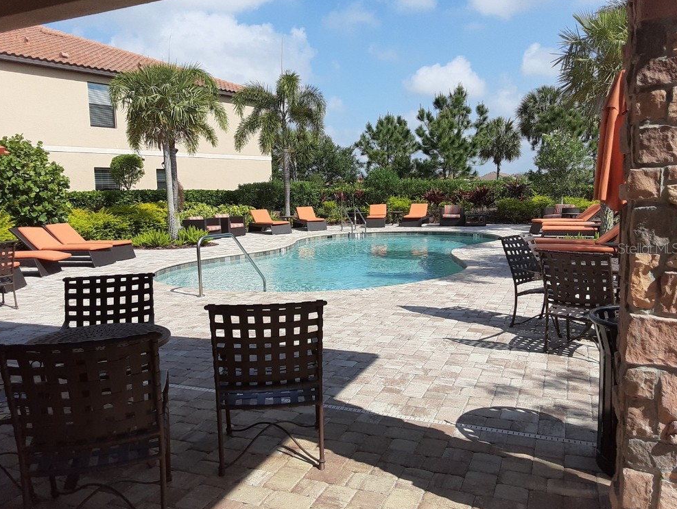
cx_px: 331
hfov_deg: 63.4
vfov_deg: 49.8
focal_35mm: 28
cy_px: 248
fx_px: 548
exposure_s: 1/2545
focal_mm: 2.91
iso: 40
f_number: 1.9
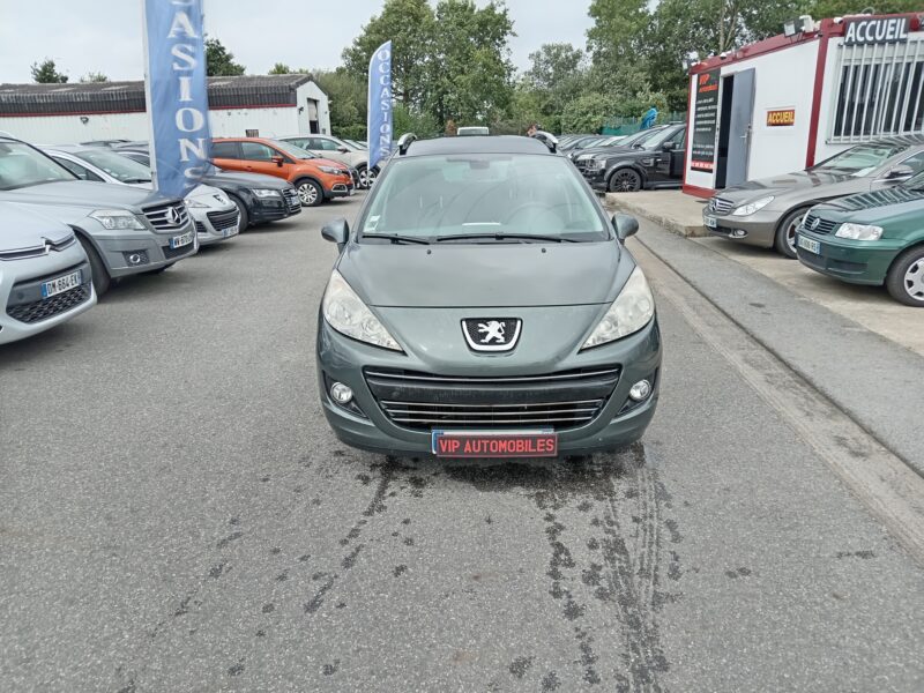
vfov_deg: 54.9
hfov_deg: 69.4
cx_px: 462
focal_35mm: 25
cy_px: 346
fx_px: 667
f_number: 1.8
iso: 102
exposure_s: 1/233
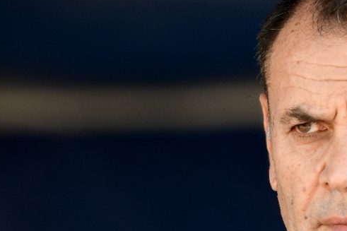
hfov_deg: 2.8
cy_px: 210
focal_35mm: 733
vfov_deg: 1.9
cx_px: 419
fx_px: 7063
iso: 250
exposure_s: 1/500
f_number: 3.2
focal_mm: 200
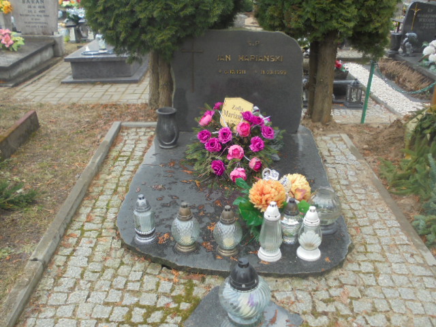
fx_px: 428
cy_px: 164
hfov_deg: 54.0
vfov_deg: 41.8
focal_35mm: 34
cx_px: 218
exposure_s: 1/200
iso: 100
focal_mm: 6.1
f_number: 4
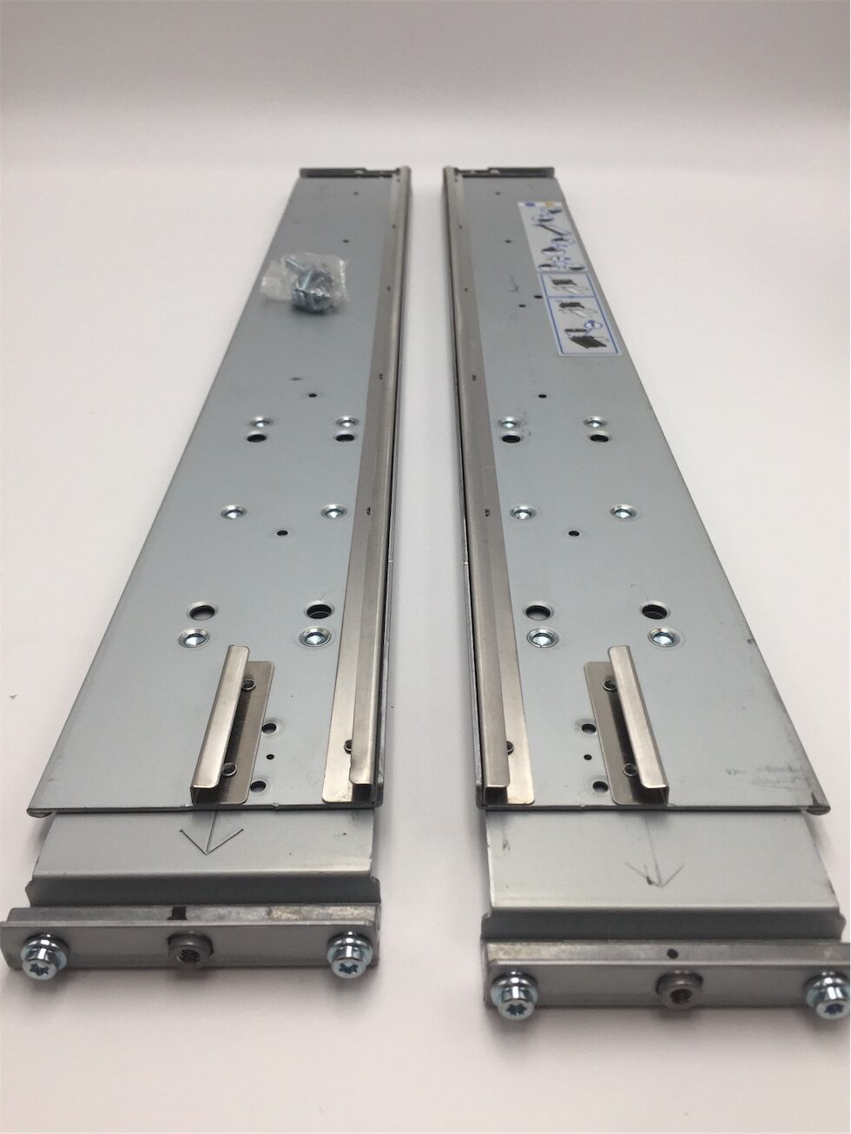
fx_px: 950
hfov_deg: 48.2
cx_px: 426
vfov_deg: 61.7
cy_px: 567
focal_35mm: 29
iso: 40
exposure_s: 1/120
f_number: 2.2
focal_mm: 4.15
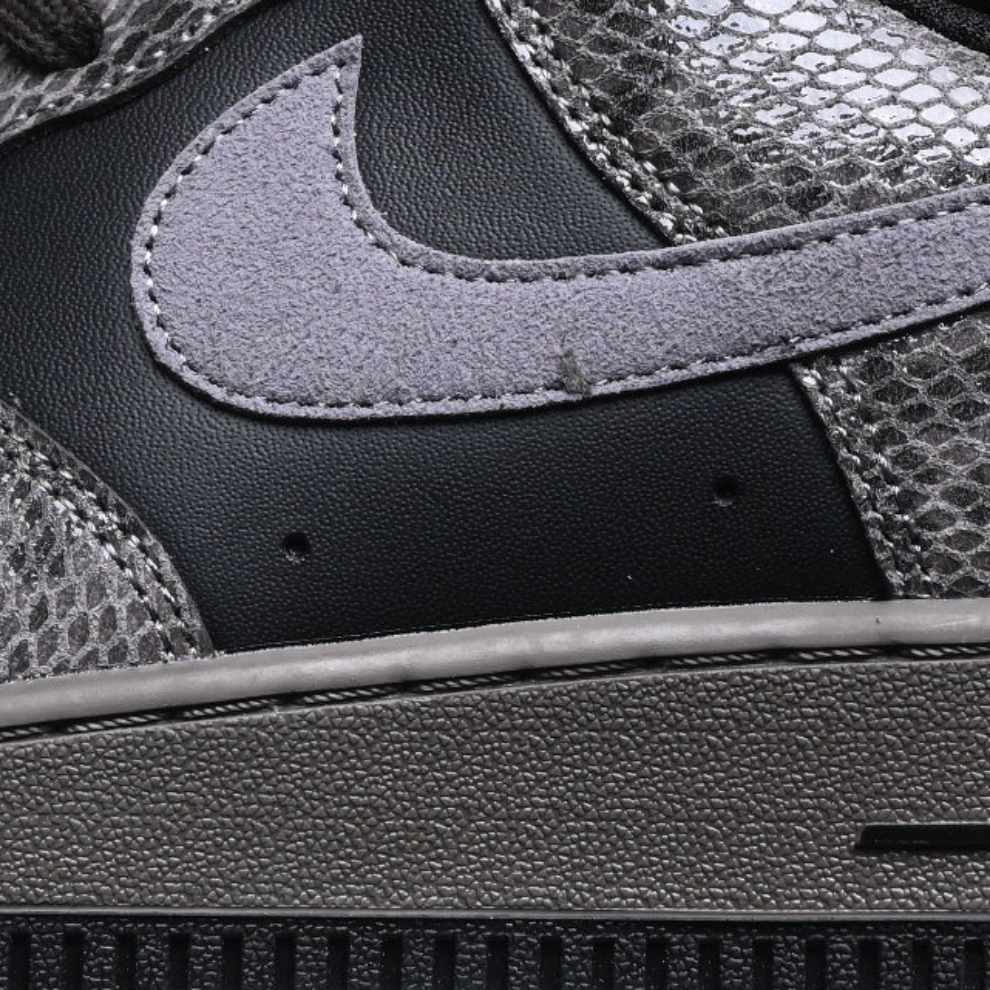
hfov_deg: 6.3
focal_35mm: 277
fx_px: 8963
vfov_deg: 6.3
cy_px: 116
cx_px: 204
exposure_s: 1/50
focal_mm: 50
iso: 160
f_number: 6.3
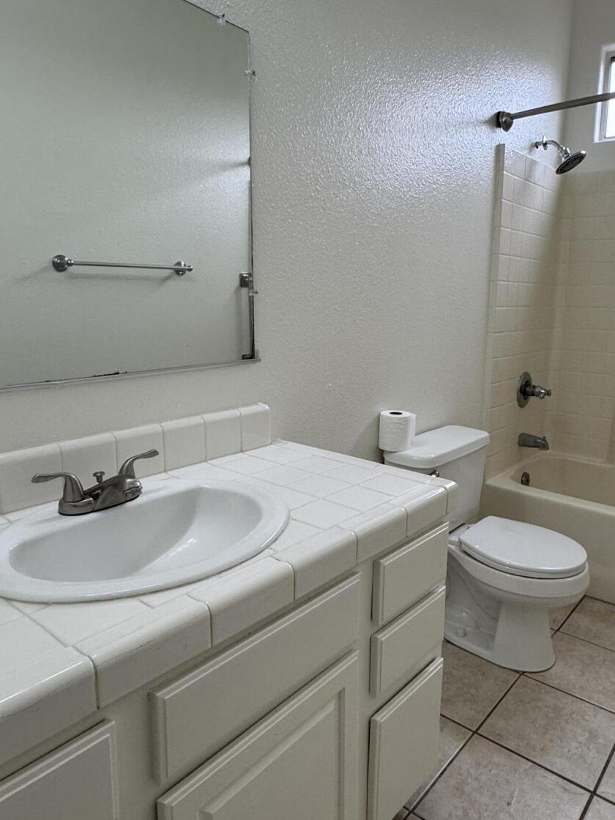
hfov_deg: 54.5
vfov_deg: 69.4
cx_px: 368
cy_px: 396
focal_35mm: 25
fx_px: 592
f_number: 2.2
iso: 200
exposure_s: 1/120
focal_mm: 2.22
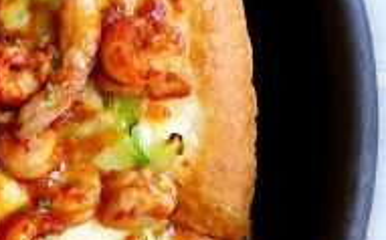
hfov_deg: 17.1
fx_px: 1188
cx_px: -146
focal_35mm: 113
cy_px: 121
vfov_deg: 11.6
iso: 32
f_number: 2.2
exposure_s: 1/33
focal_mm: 4.15
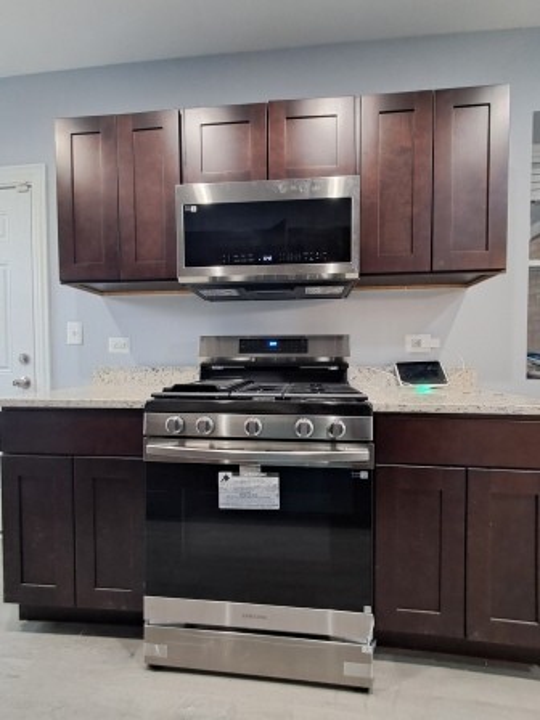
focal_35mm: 16
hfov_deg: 78.1
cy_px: 360
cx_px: 270
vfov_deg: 94.5
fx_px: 333
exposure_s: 1/17
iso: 200
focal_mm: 1.64
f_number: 2.2
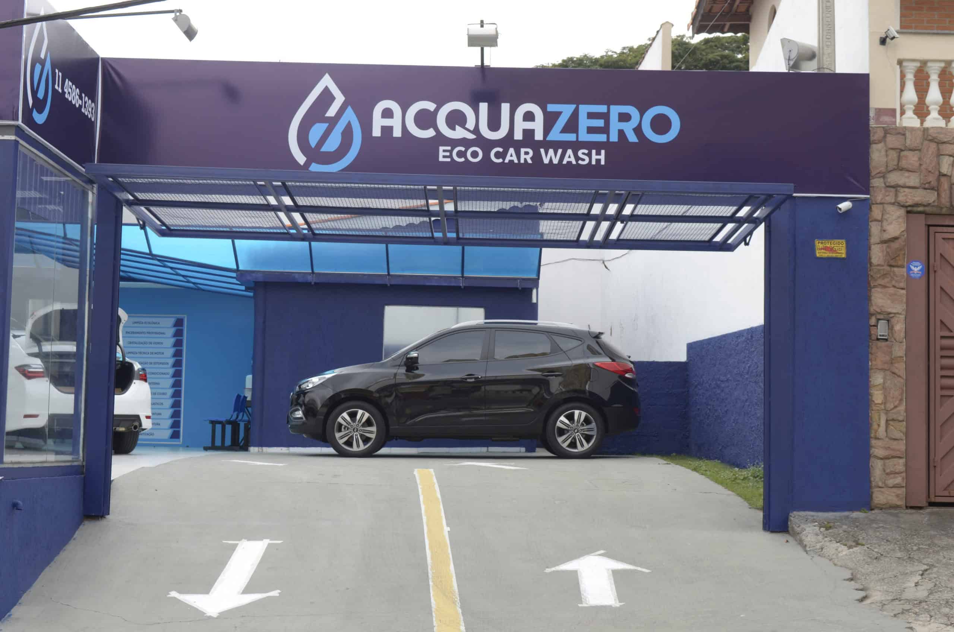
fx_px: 1507
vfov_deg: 23.7
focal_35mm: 57
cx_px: 477
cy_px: 316
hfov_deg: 35.1
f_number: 9
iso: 200
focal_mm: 38
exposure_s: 1/160
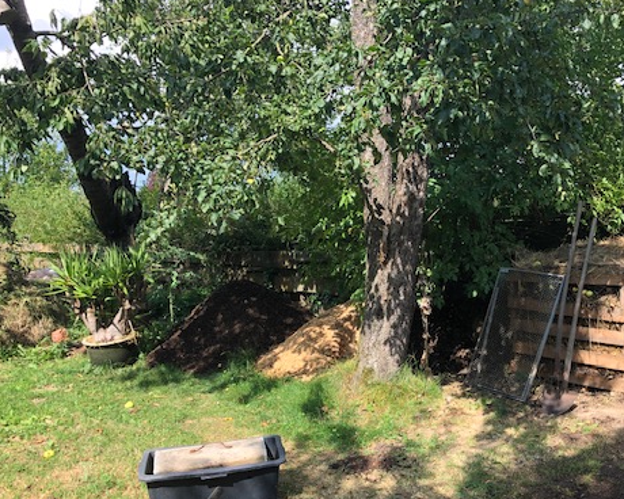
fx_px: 702
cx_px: 429
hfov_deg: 47.0
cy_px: 312
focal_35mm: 38
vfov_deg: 38.9
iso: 20
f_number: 1.8
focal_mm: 3.99
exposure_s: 1/500
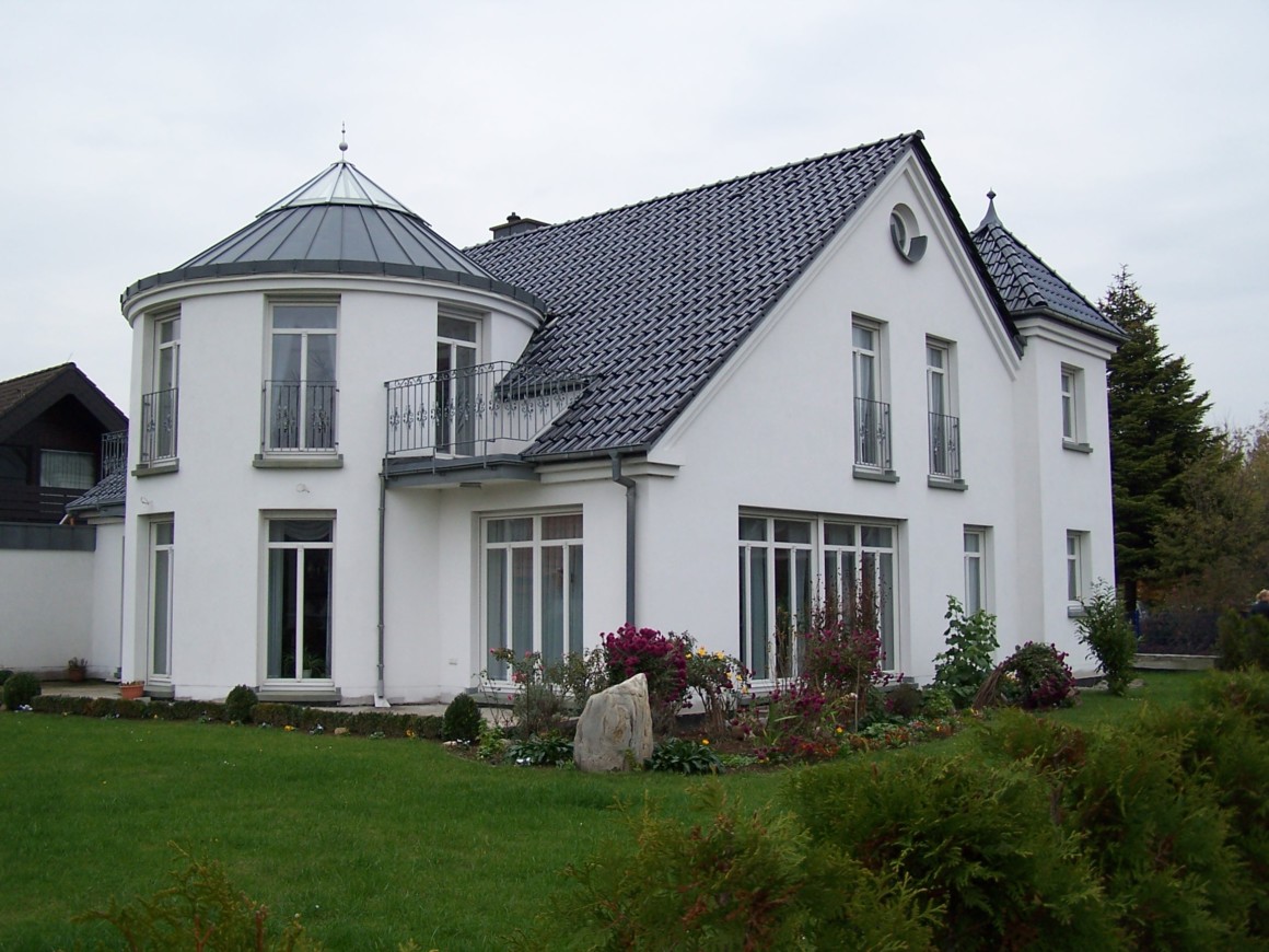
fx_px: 1393
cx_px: 634
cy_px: 476
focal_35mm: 38
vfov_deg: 37.7
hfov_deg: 49.0
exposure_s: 1/180
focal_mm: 6.3
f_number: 2.8
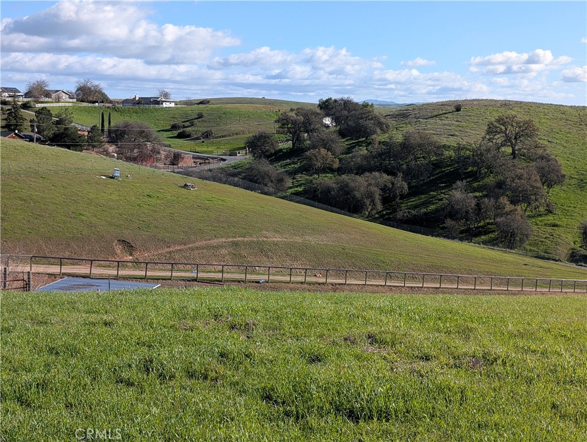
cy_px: 221
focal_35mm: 49
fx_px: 832
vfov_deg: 29.7
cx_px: 294
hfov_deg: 38.9
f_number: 1.68
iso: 20
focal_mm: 6.9
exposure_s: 1/965
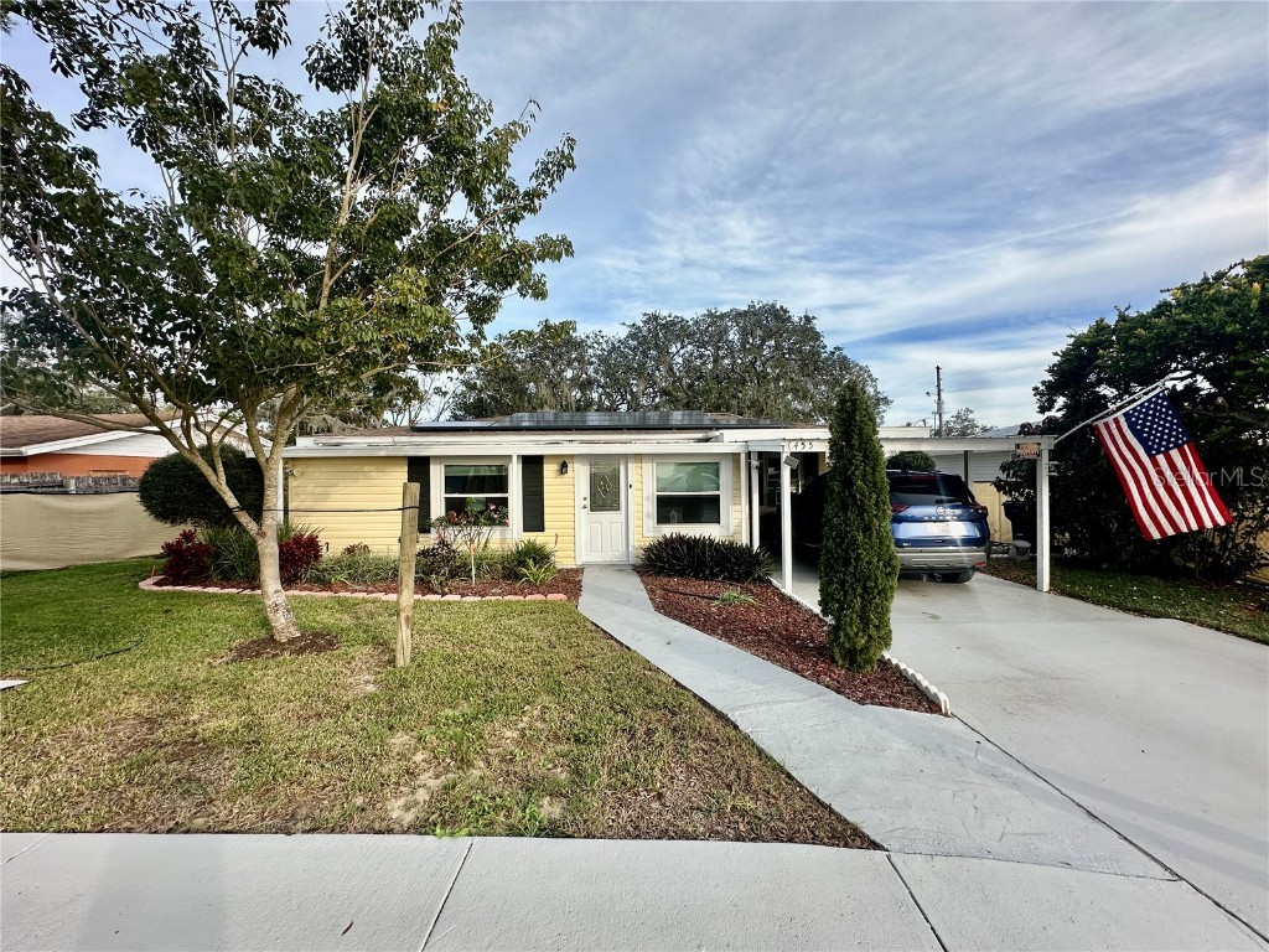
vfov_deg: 85.7
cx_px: 634
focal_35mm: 14
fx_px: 513
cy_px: 476
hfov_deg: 102.1
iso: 40
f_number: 2.2
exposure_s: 1/924
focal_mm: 2.22
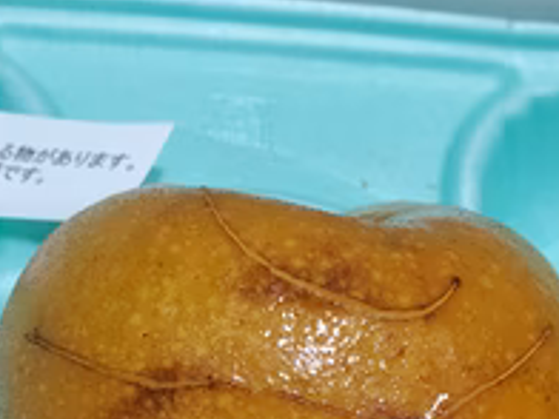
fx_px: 856
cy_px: 439
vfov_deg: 25.8
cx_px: 294
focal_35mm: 53
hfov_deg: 36.2
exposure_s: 1/40
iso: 200
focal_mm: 4.3
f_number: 2.4
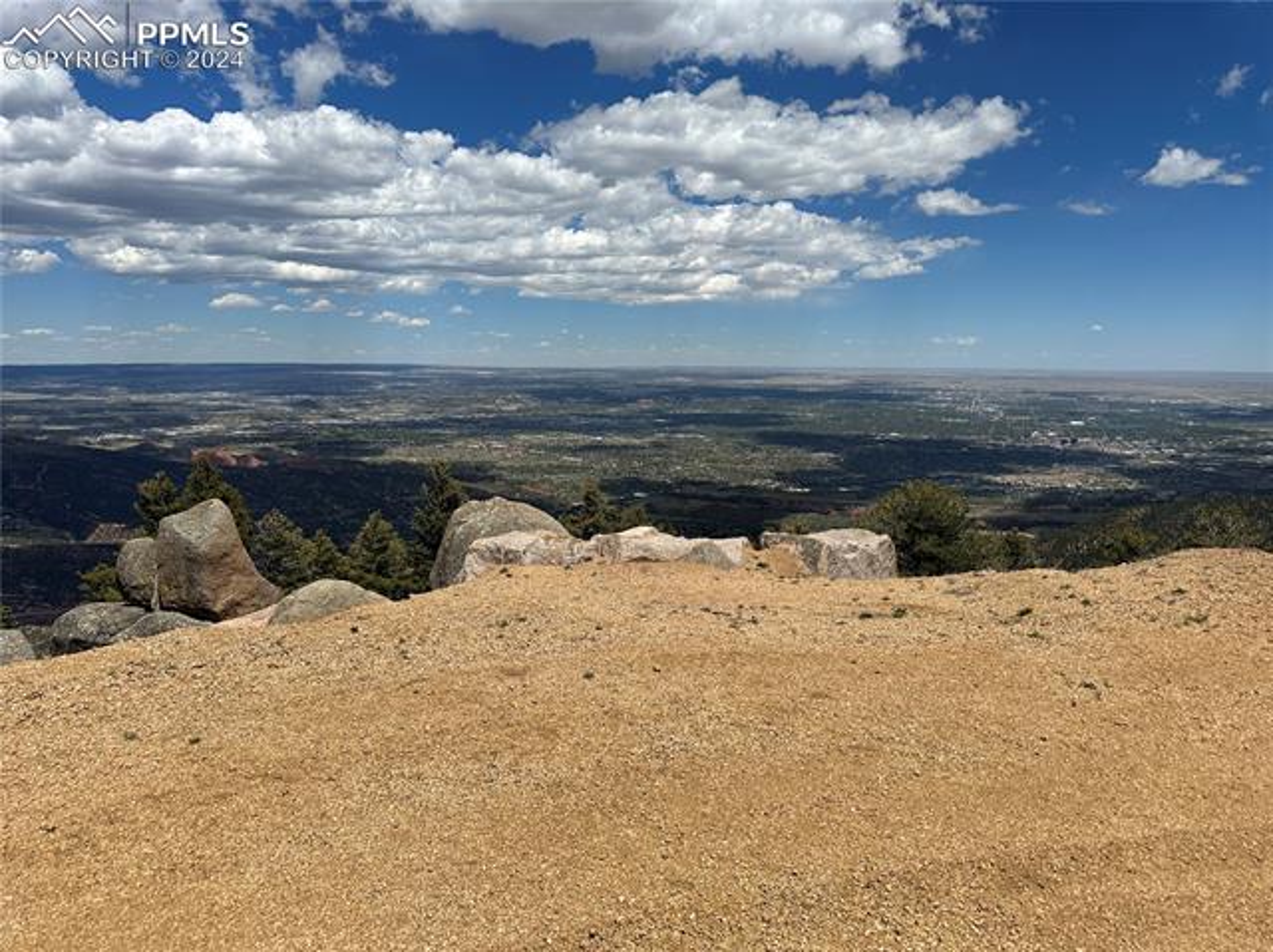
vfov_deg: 56.8
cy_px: 476
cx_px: 636
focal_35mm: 24
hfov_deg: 71.6
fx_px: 882
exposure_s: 1/7042
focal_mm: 6.86
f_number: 1.78
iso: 80
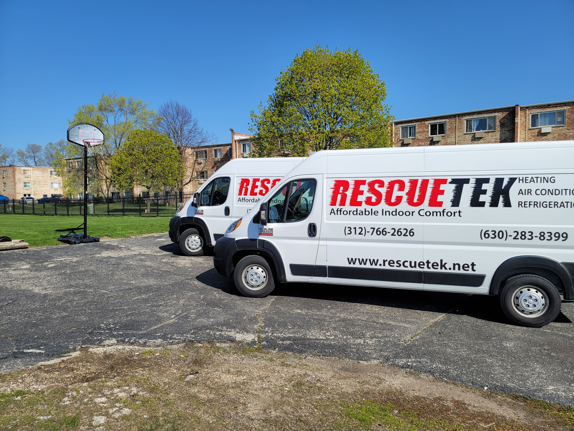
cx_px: 287
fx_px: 415
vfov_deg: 54.9
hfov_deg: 69.4
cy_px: 216
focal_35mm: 25
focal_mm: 7
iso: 20
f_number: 1.8
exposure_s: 1/1224
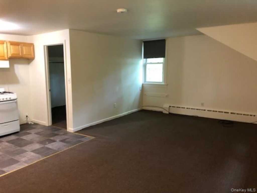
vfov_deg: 49.7
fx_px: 208
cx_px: 128
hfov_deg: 63.4
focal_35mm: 28
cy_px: 96
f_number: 1.8
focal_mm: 3.99
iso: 100
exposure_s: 1/13
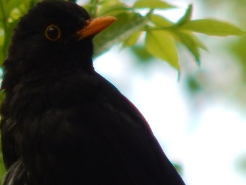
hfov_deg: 0.7
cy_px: 192
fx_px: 20294
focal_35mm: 2853
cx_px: 136
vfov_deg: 0.5
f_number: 5.9
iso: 125
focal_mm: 136
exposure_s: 1/125
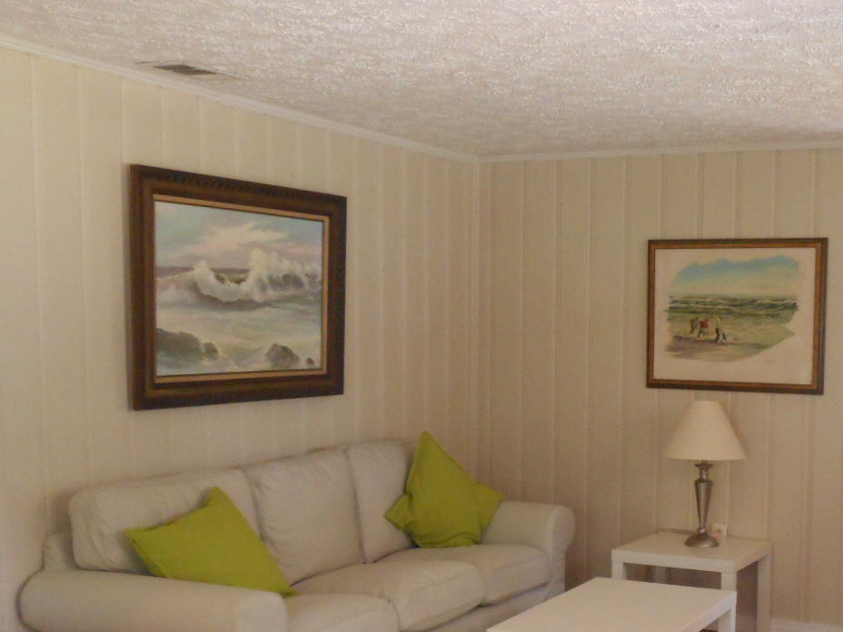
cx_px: 596
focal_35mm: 50
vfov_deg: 28.8
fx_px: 1218
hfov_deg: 37.5
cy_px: 444
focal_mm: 5.2
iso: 450
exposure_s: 1/25
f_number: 4
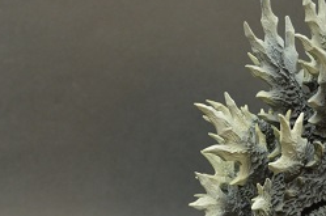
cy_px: 224
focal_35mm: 94
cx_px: 88
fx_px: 850
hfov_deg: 21.6
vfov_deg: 14.2
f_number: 4.2
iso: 800
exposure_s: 1/6
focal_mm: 26
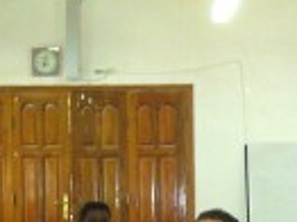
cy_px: 219
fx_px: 866
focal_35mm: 101
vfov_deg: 14.4
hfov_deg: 19.2
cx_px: 245
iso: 250
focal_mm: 5.8
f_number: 2.8
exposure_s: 1/30
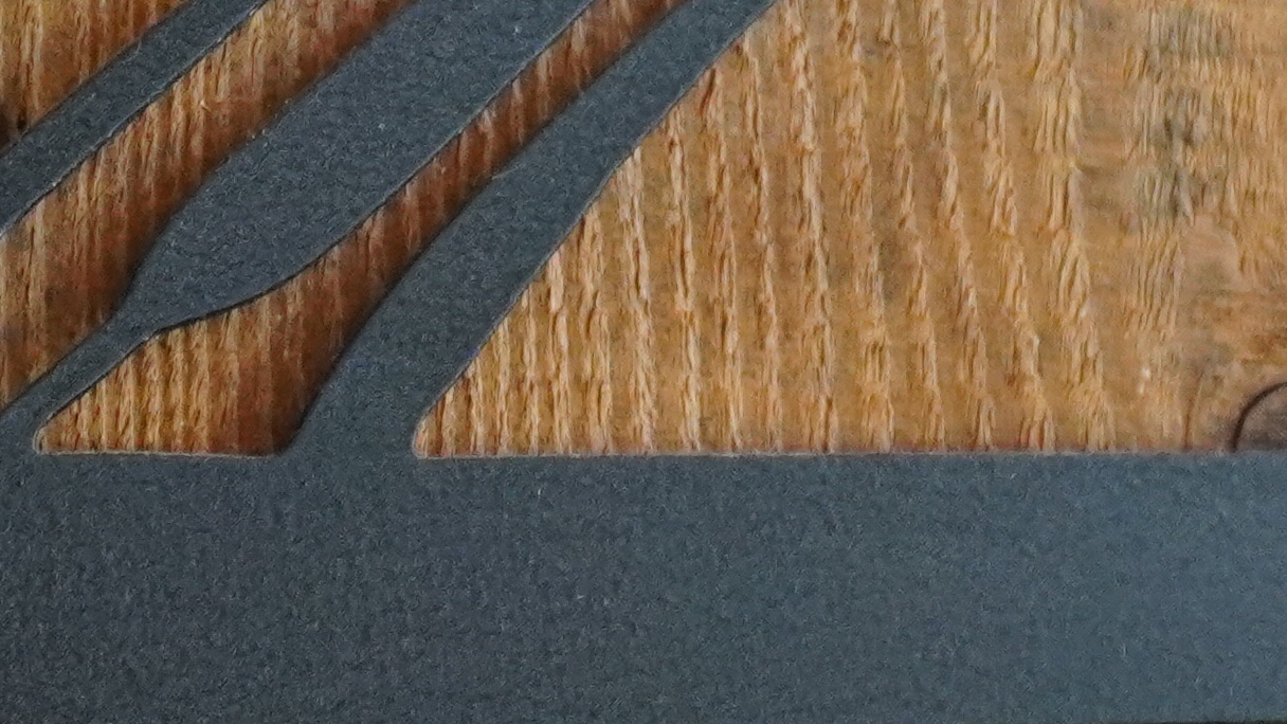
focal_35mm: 155
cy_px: -52
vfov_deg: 7.8
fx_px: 5290
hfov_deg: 13.8
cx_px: 863
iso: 1600
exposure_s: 1/160
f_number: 4
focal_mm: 20
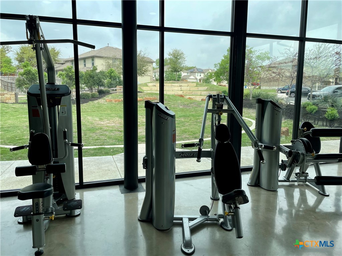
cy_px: 128
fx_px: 257
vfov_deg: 53.1
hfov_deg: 67.3
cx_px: 171
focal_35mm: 26
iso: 32
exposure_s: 1/725
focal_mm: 4.2
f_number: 1.6
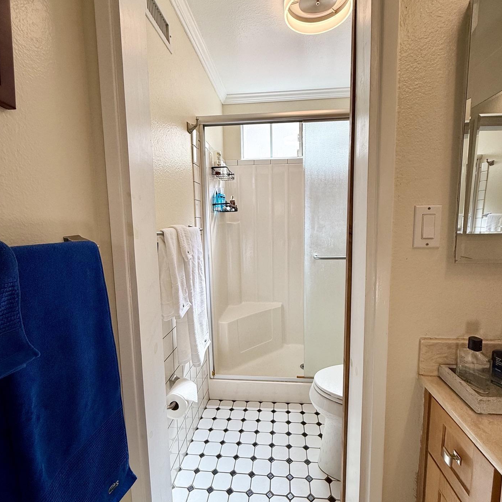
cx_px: 256
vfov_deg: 84.0
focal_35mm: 17
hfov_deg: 84.0
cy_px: 256
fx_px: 279
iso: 64
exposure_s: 1/303
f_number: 2.2
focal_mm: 2.22
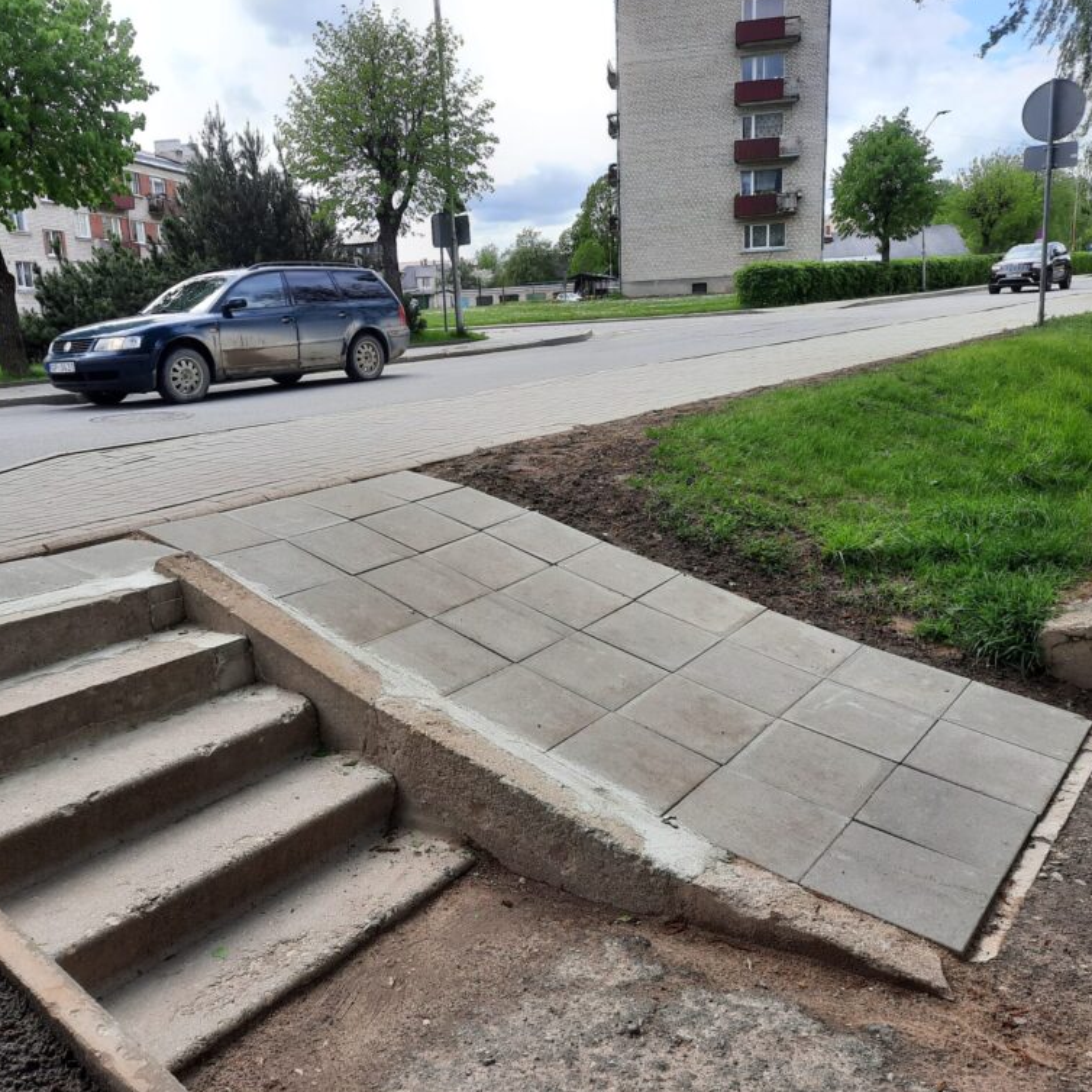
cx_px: 474
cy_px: 549
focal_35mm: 30
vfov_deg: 54.0
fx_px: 1071
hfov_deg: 53.9
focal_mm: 4.6
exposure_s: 1/412
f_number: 2
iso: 32
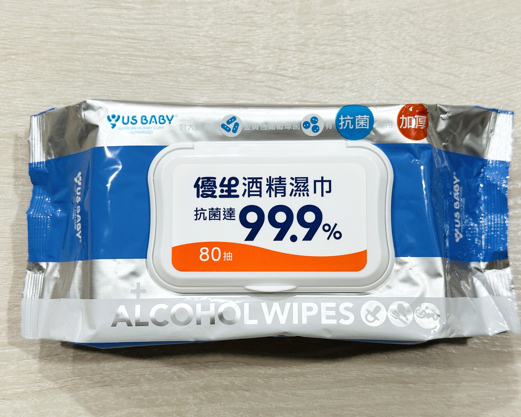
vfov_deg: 29.7
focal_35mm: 51
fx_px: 786
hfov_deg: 36.7
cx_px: 266
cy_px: 211
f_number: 1.78
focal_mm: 6.86
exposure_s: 1/120
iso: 125
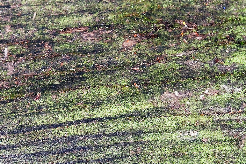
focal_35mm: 358
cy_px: 203
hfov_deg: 5.7
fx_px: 2449
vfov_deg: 3.8
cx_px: 90
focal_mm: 70
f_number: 4.5
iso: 100
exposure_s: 1/15
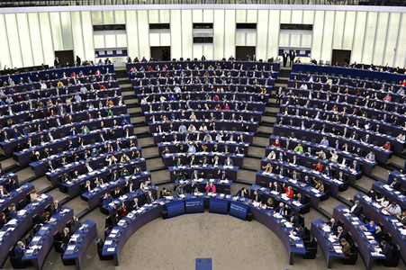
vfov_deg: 39.4
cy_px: 135
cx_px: 203
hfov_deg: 56.5
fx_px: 378
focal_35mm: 34
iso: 1250
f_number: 4
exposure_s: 1/320
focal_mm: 33.5
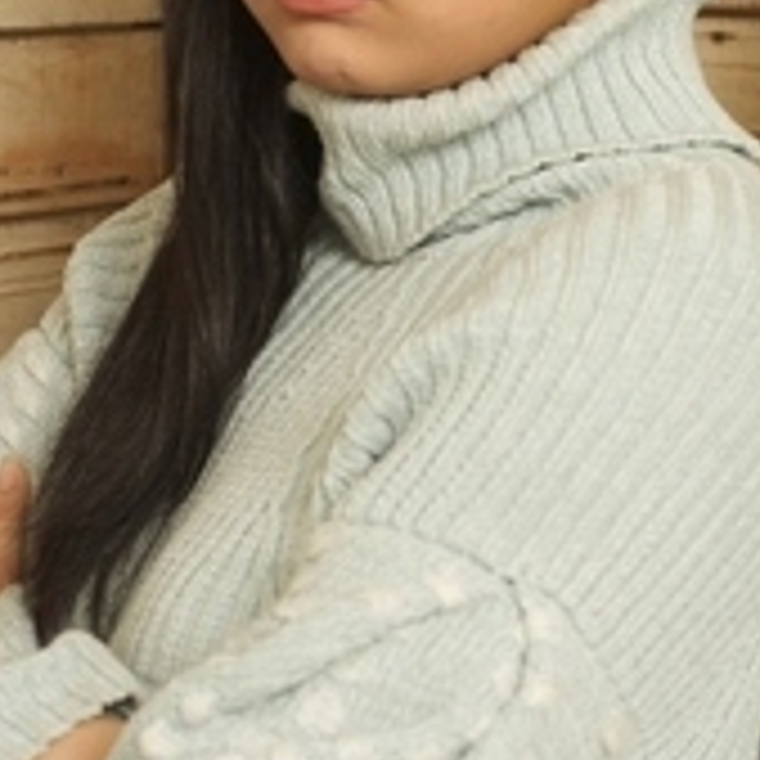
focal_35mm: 126
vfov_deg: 13.8
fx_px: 3130
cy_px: 142
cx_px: 594
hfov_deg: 13.8
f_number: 5.6
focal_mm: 50
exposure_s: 1/250
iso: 320
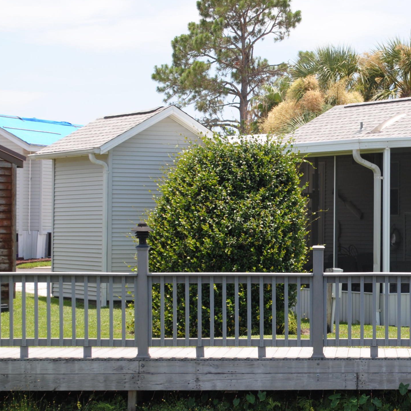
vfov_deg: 14.2
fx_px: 1652
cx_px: 400
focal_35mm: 123
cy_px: 188
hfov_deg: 14.0
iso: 100
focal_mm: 46
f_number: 8
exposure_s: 1/200
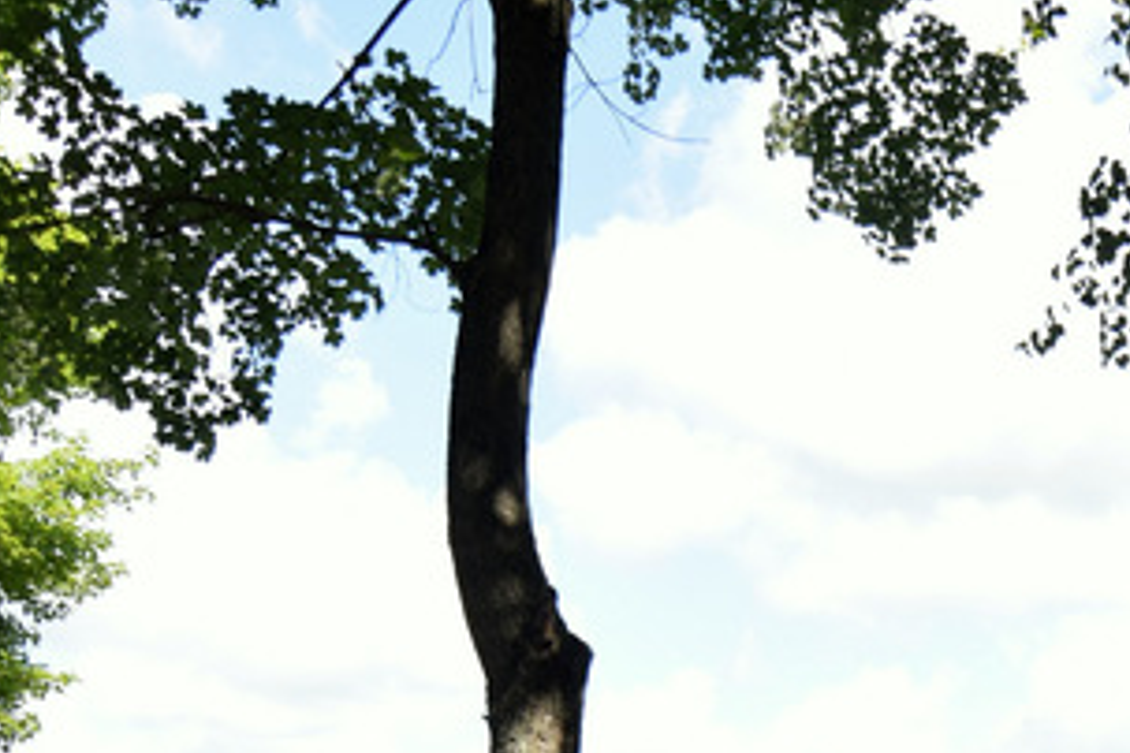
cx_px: 1212
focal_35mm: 69
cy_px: 1040
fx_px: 2166
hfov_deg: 27.1
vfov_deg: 18.1
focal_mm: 16
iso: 100
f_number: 6.3
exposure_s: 1/160
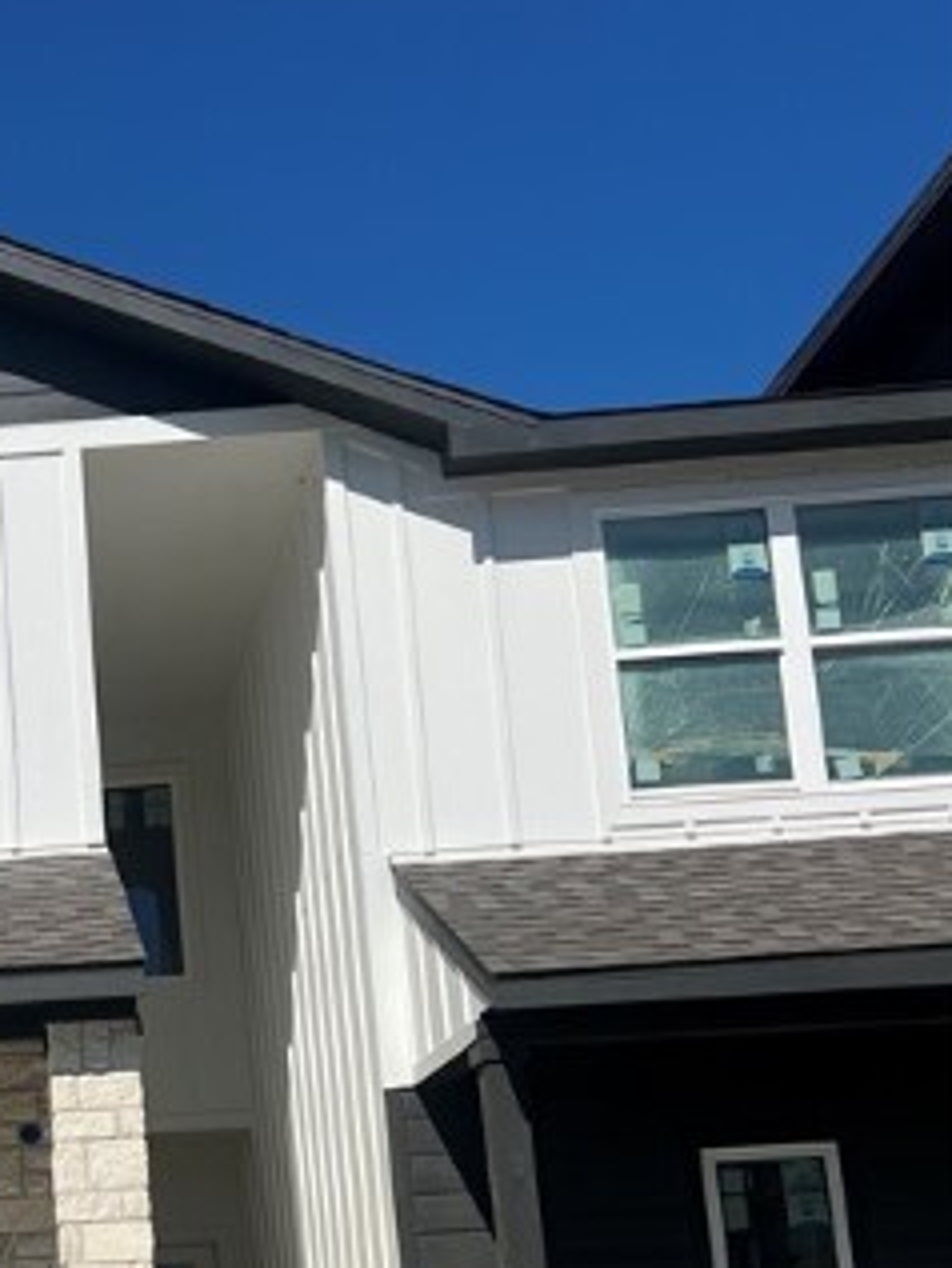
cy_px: 1004
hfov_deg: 21.7
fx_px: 2309
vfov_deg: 30.0
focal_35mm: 63
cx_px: -180
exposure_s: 1/12658
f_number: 1.5
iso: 50
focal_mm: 5.7
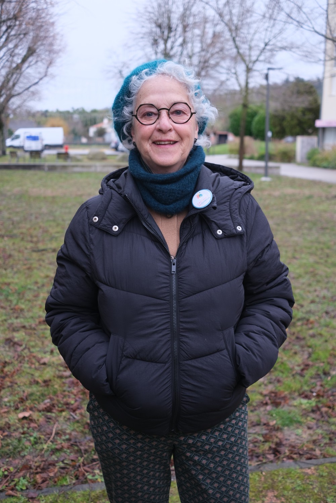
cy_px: 252
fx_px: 574
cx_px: 168
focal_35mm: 41
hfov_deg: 32.6
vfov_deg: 47.4
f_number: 3.2
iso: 320
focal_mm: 27
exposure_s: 1/105
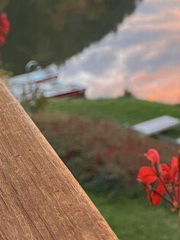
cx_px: 278
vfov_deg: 22.5
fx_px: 575
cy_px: -10
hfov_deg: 16.1
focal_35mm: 83
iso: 400
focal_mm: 5.1
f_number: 1.6
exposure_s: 1/60
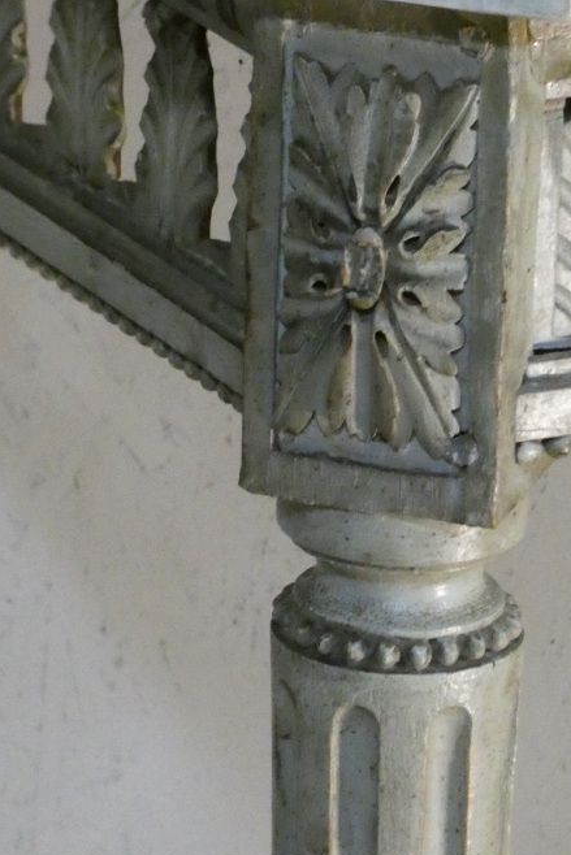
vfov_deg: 5.9
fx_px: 8346
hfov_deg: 3.9
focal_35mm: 351
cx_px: 352
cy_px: 477
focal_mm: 38.9
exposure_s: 1/125
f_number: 5.5
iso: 2500
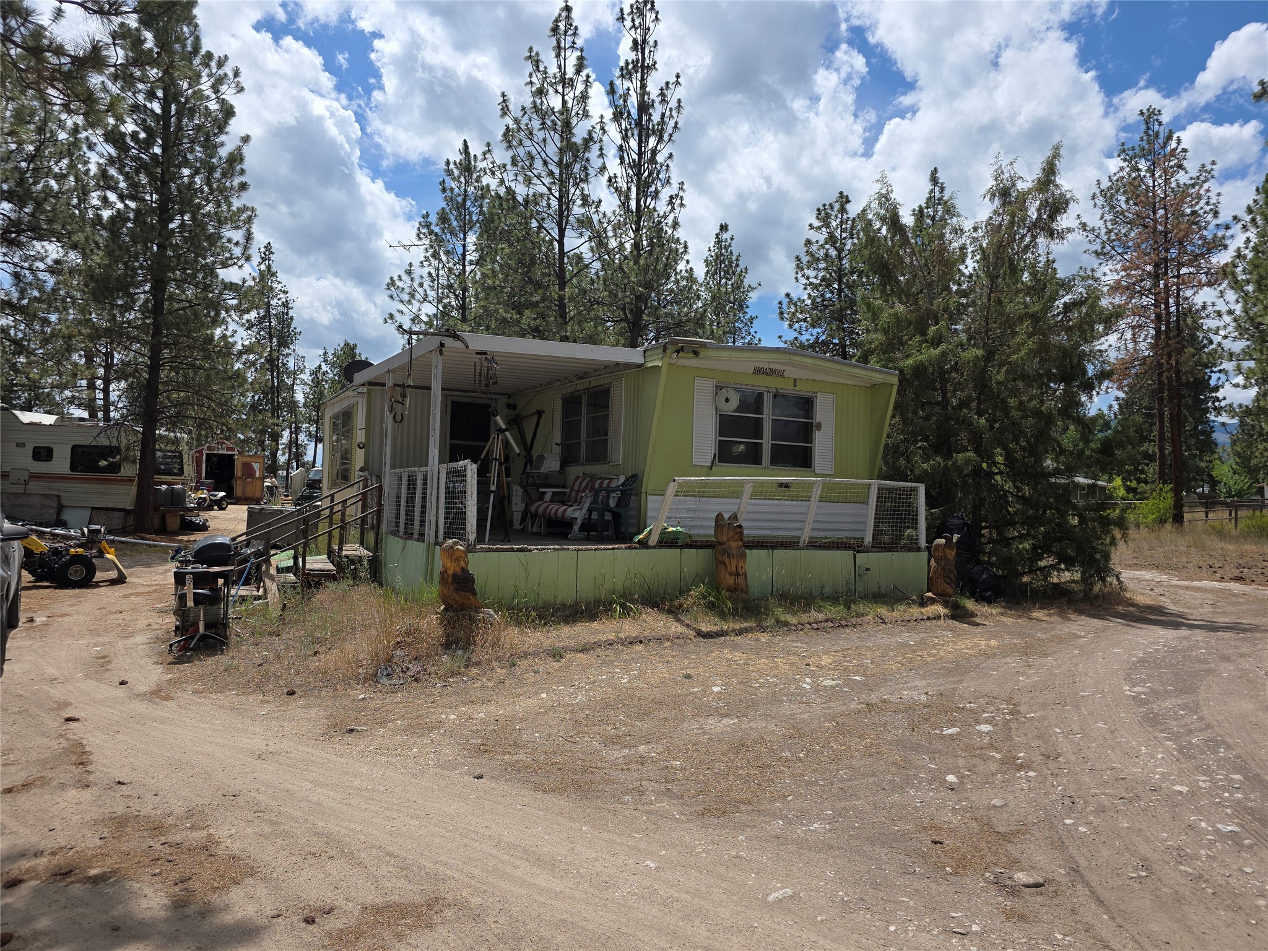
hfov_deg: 73.9
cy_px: 476
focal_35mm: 23
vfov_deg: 58.9
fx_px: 843
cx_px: 634
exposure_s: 1/1192
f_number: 1.7
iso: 12
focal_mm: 6.3
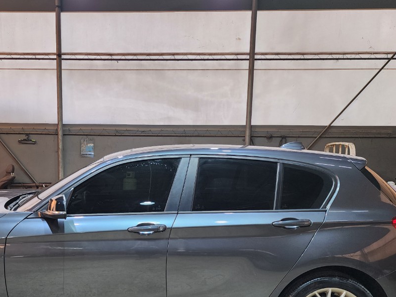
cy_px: 198
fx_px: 423
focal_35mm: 37
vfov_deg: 38.2
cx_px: 142
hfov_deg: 49.5
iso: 125
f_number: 1.8
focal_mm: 6.4
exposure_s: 1/120
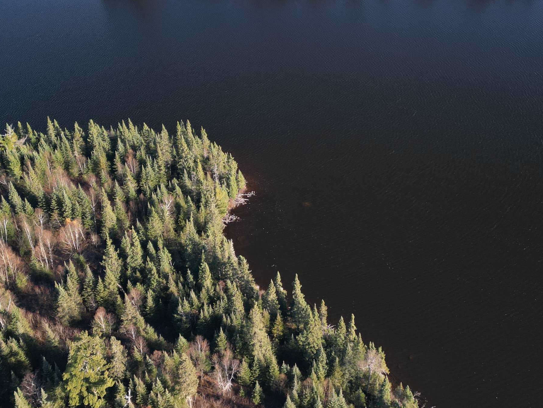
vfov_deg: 34.8
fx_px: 643
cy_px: 139
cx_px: 278
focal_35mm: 41
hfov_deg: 45.8
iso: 110
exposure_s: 1/80
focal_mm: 6.72
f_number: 1.7
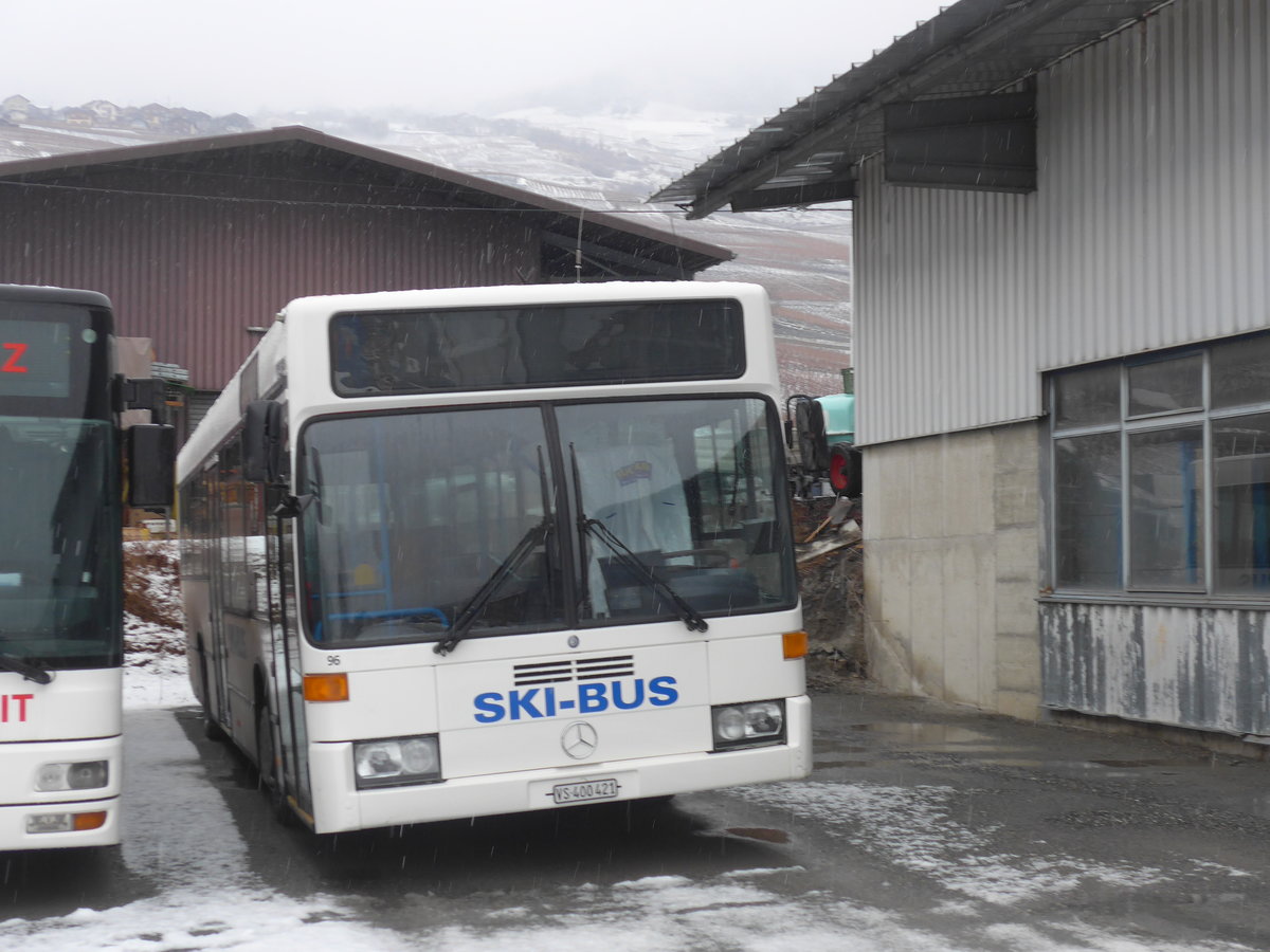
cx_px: 635
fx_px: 1908
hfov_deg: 36.8
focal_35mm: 52
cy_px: 476
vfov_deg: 28.0
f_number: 3.3
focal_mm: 10.7
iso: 125
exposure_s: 1/60
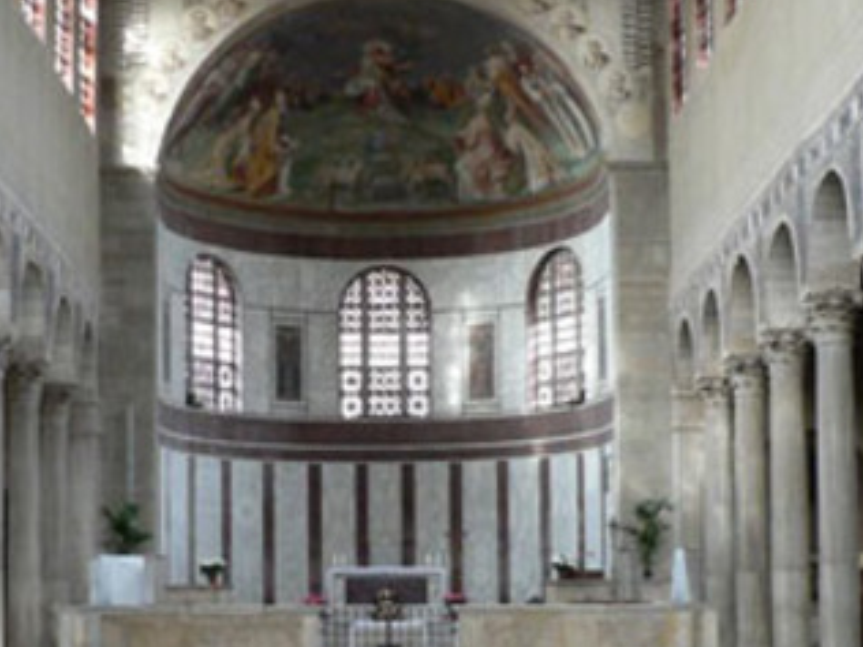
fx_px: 1820
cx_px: 385
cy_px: 445
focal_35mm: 73
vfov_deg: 20.1
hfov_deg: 26.7
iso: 200
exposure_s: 1/4
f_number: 2.8
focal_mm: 6
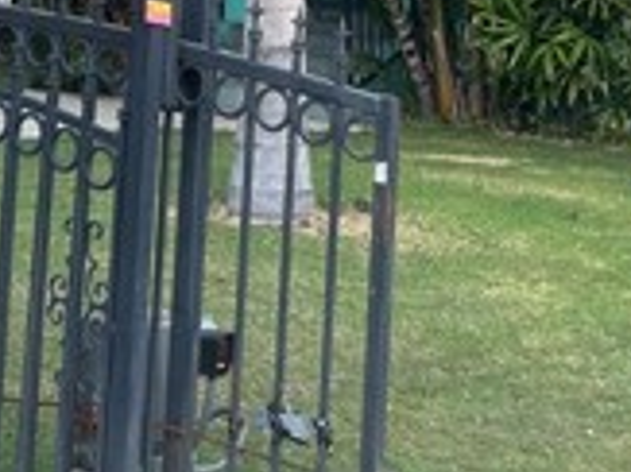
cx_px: 194
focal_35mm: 102
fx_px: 1858
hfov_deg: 19.2
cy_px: -371
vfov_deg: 13.1
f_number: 1.5
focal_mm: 5.7
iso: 50
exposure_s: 1/1698
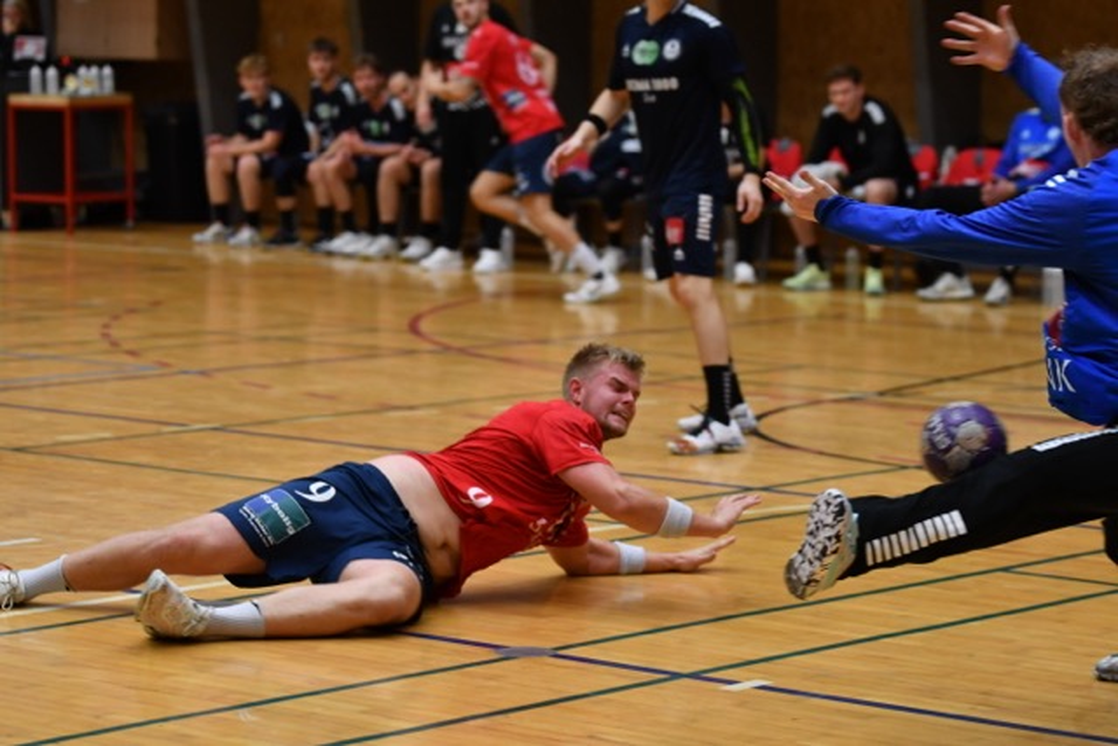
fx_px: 3820
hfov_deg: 16.6
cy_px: 373
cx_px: 559
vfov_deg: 11.2
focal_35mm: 123
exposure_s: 1/500
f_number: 2.8
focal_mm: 82
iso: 1600
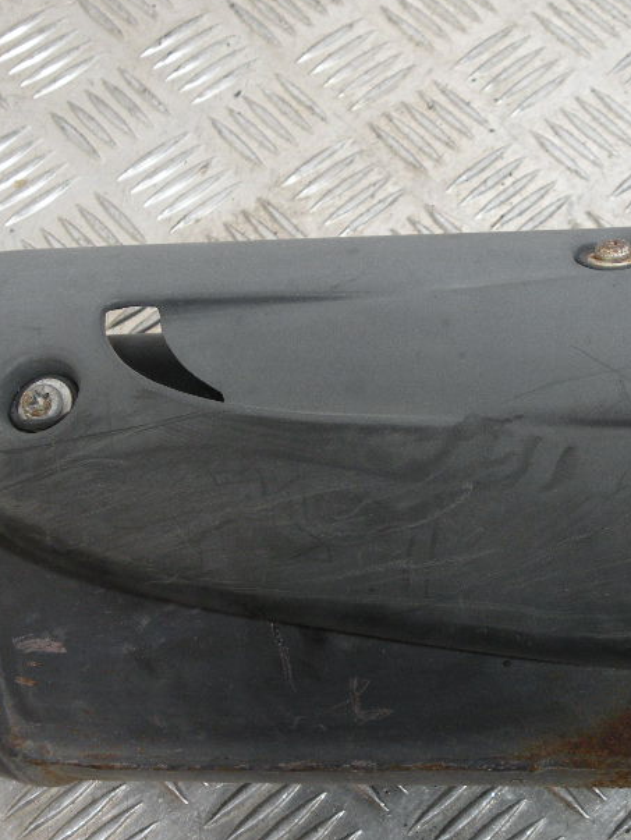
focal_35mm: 56
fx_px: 1360
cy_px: 425
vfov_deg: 34.3
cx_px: 501
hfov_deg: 25.7
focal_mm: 5.8
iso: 137
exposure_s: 1/82.1
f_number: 3.2
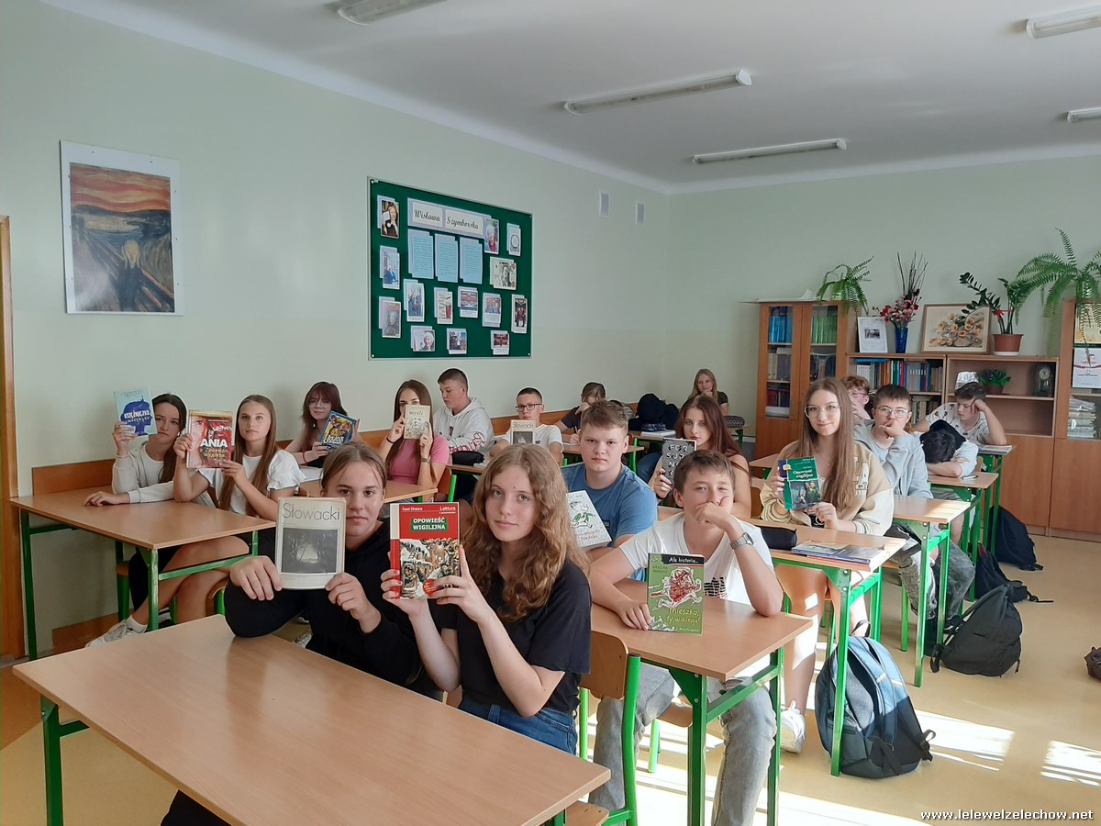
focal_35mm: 27
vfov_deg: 51.4
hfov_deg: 65.3
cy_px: 413
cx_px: 550
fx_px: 859
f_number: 1.7
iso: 64
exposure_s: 1/100
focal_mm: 3.93
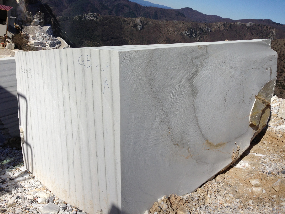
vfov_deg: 42.9
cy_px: 107
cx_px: 142
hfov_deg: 55.4
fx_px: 272
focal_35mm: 33
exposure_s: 1/3623
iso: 50
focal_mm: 4.13
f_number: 2.4
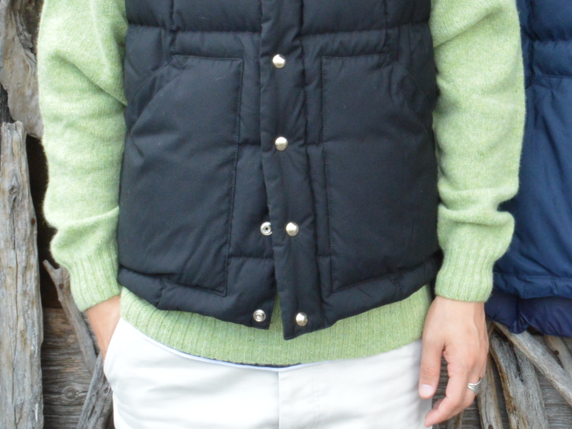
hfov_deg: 22.6
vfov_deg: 17.1
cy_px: -13
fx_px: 1388
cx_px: 528
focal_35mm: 84
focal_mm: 22
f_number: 20
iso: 1100
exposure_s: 1/30
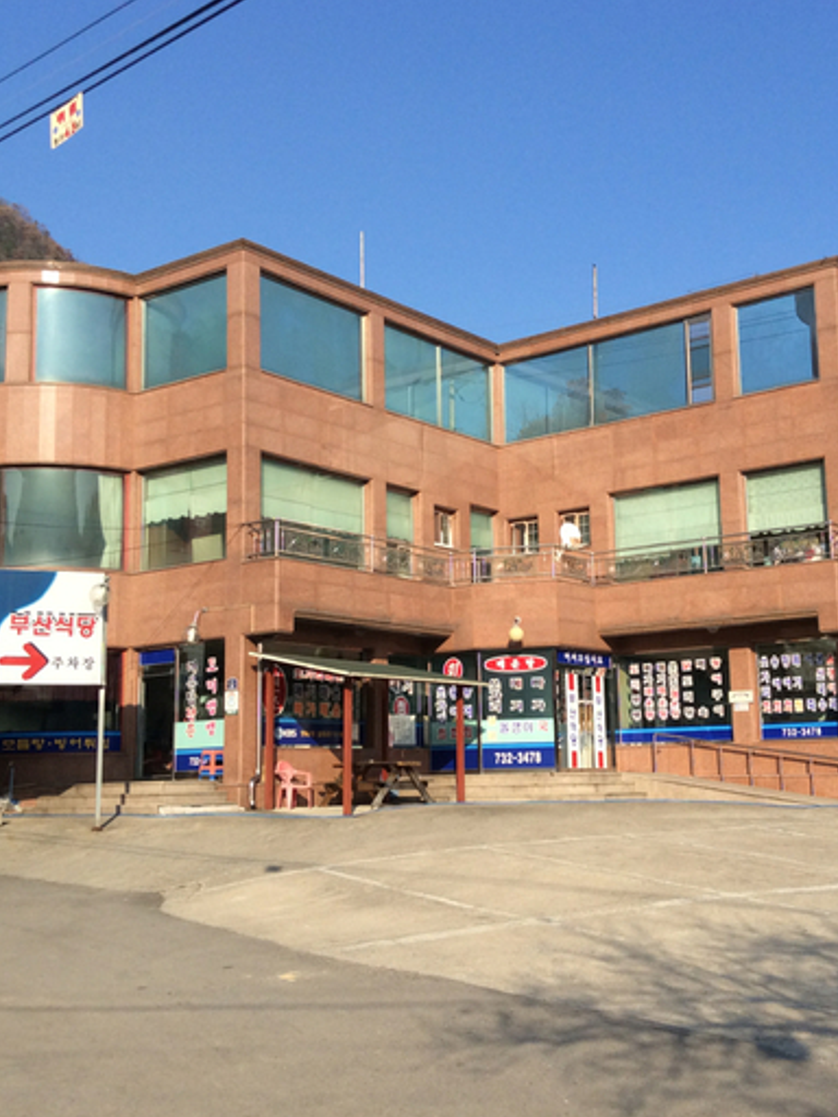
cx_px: 448
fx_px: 1453
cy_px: 552
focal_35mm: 45
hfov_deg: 32.2
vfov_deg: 42.1
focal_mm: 3.3
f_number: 2.4
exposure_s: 1/1271
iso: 32
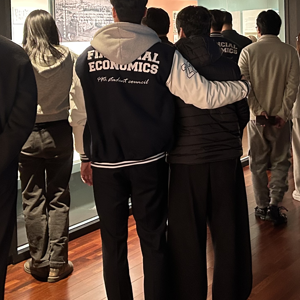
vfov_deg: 26.3
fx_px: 628
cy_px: 49
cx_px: 202
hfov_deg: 26.7
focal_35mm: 64
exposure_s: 1/36
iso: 640
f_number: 1.5
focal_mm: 5.7
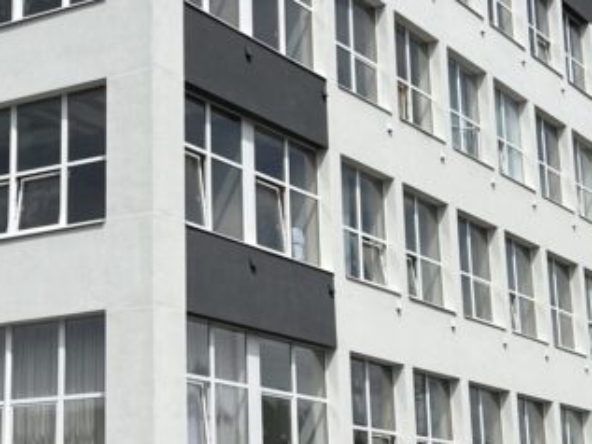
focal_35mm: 84
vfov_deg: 17.6
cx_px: 138
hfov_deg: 23.0
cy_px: 164
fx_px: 1437
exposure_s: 1/9434
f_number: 1.5
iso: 50
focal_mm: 5.7
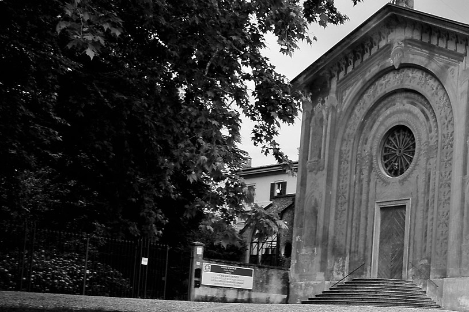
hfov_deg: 26.4
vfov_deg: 22.3
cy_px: 296
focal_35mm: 59
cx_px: 672
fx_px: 768
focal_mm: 20
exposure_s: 1/25
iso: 320
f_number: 16
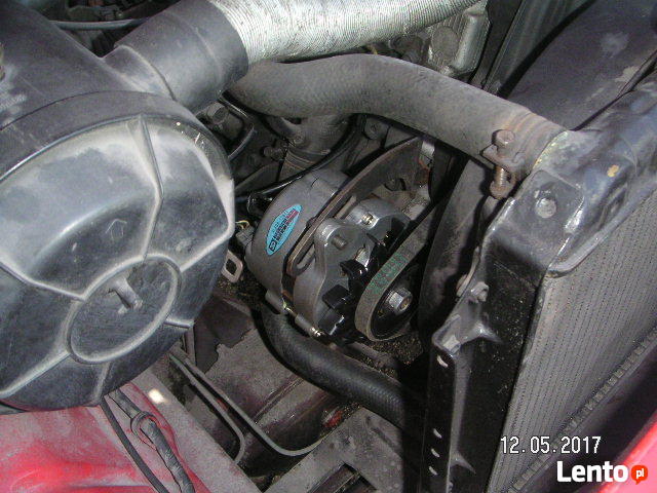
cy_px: 246
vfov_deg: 37.7
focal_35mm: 38
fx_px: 721
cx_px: 328
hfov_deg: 49.0
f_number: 6.7
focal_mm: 5.9
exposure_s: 1/45
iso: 160
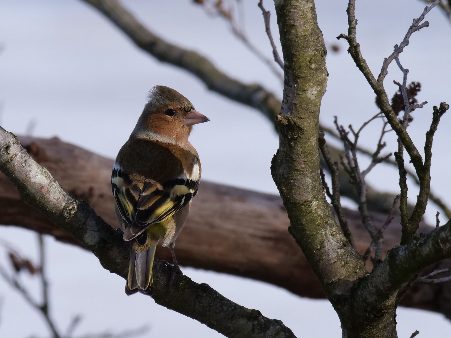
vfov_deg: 1.9
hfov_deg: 2.5
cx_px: 226
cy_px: 169
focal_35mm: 800
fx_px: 10421
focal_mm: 400
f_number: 8
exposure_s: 1/500
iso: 400
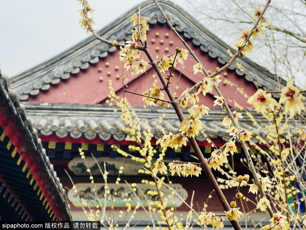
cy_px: 115
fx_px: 566
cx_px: 153
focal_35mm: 64
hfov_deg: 30.3
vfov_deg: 22.9
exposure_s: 1/235
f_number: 2.2
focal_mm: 7.5
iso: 20
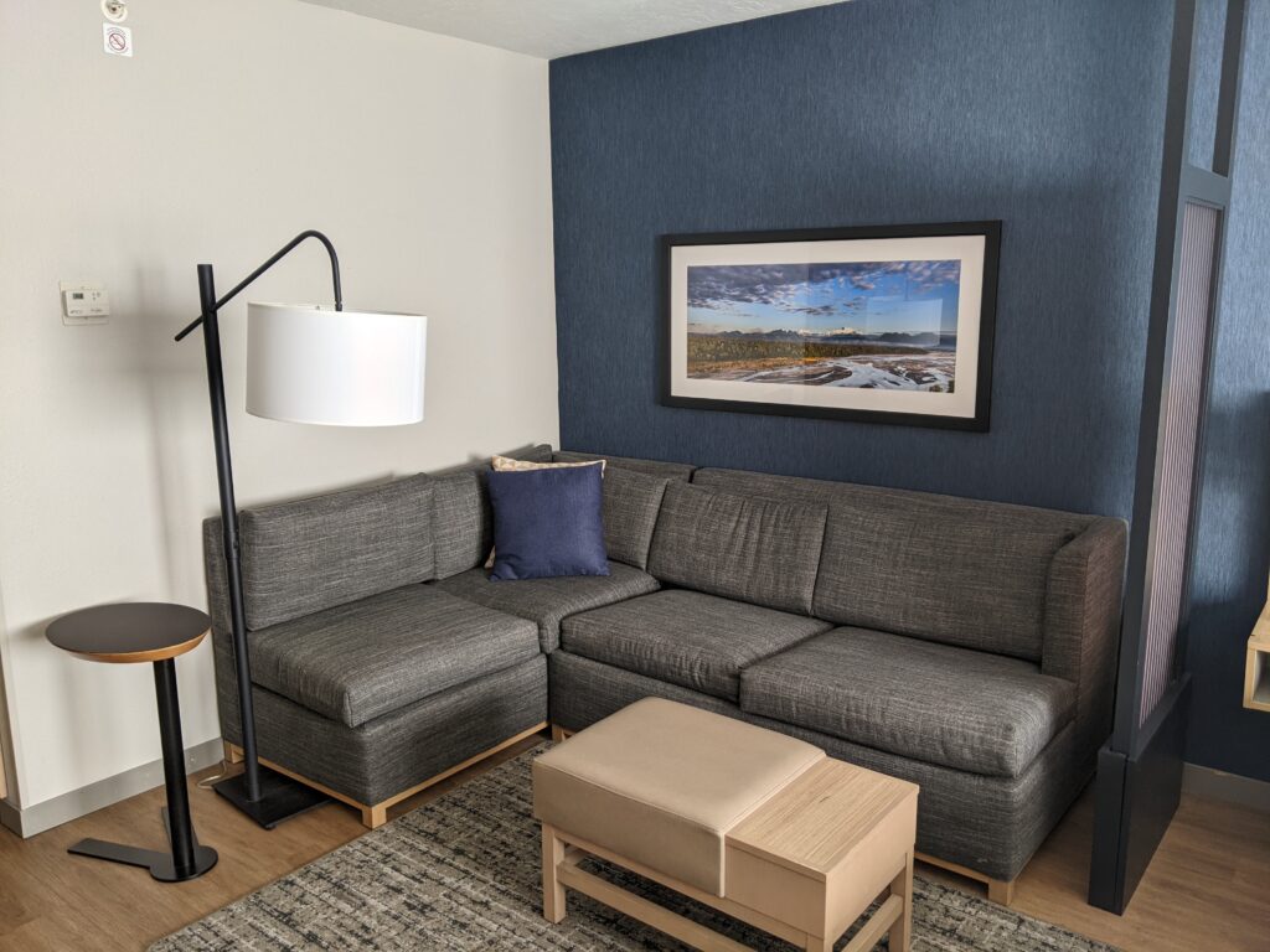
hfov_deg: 65.3
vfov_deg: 51.4
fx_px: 991
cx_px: 635
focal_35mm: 27
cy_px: 476
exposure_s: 1/27.1
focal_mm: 4.44
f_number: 1.8
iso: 42
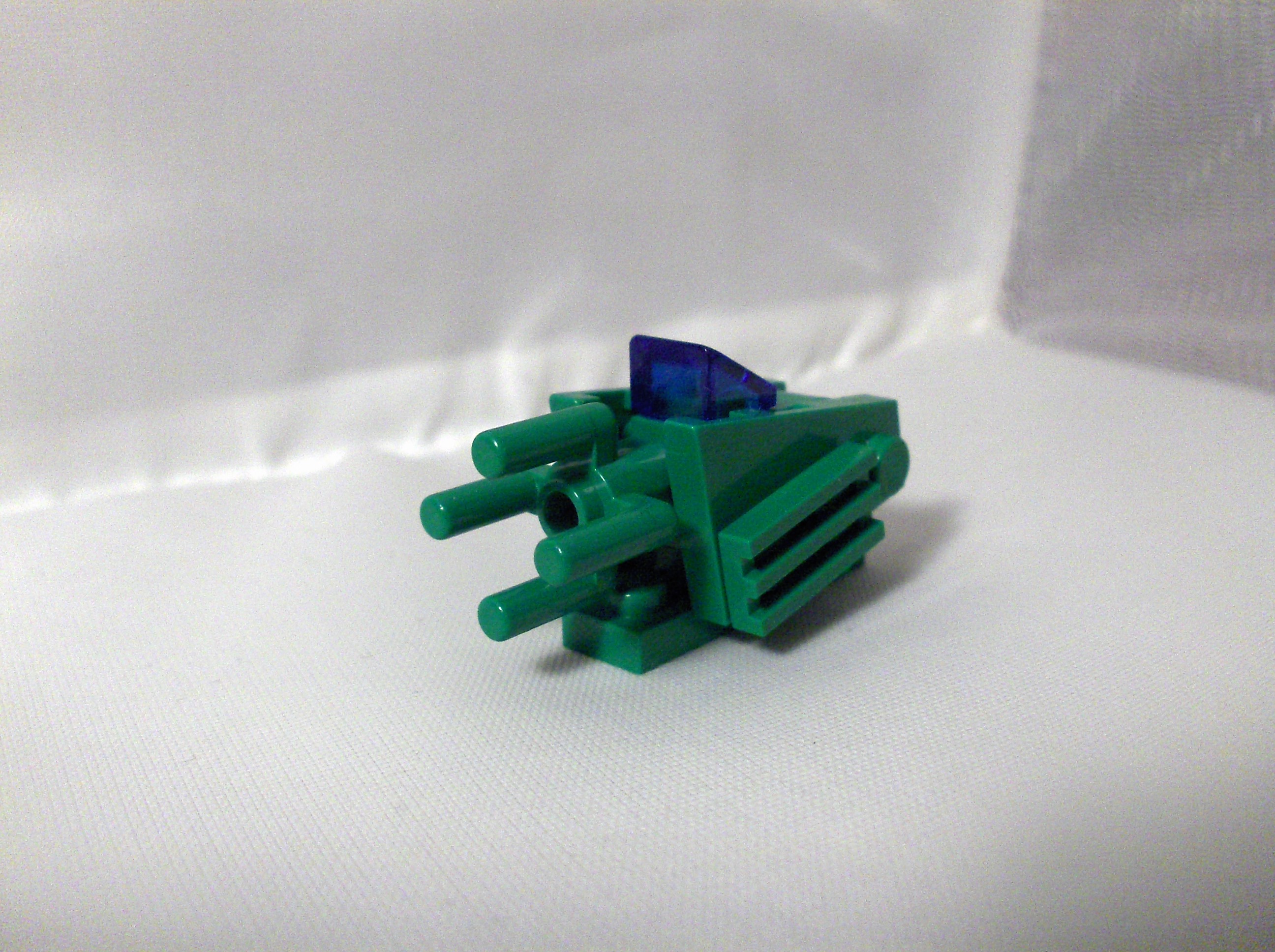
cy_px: 476
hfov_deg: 63.5
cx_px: 638
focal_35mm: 28
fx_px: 1030
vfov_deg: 49.6
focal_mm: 5.8
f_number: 2.8
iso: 200
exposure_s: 1/60.1
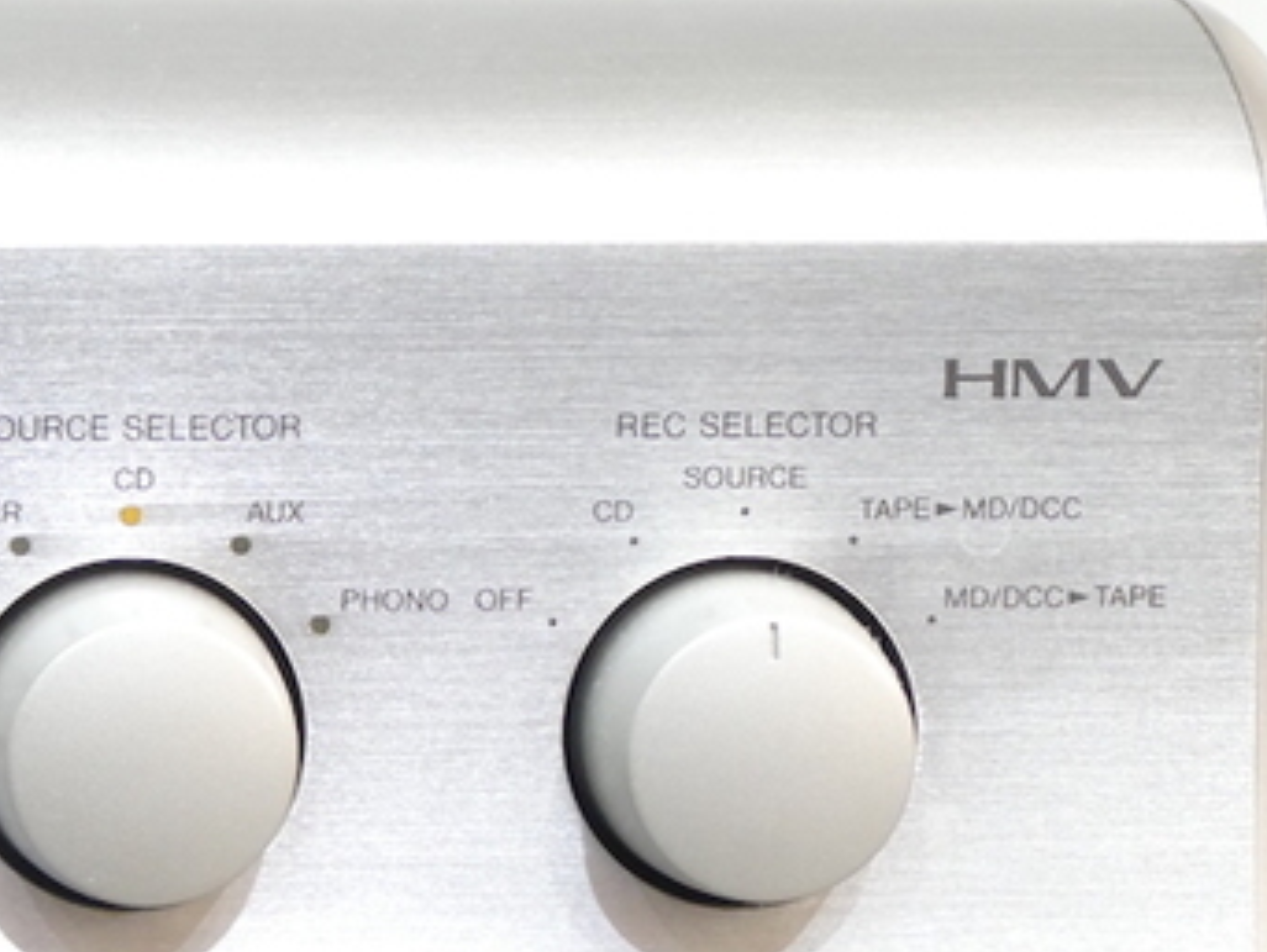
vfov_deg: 5.4
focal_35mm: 275
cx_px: -189
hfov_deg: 7.2
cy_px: 774
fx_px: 10073
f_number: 5
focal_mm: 17.5
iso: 200
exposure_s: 1/8
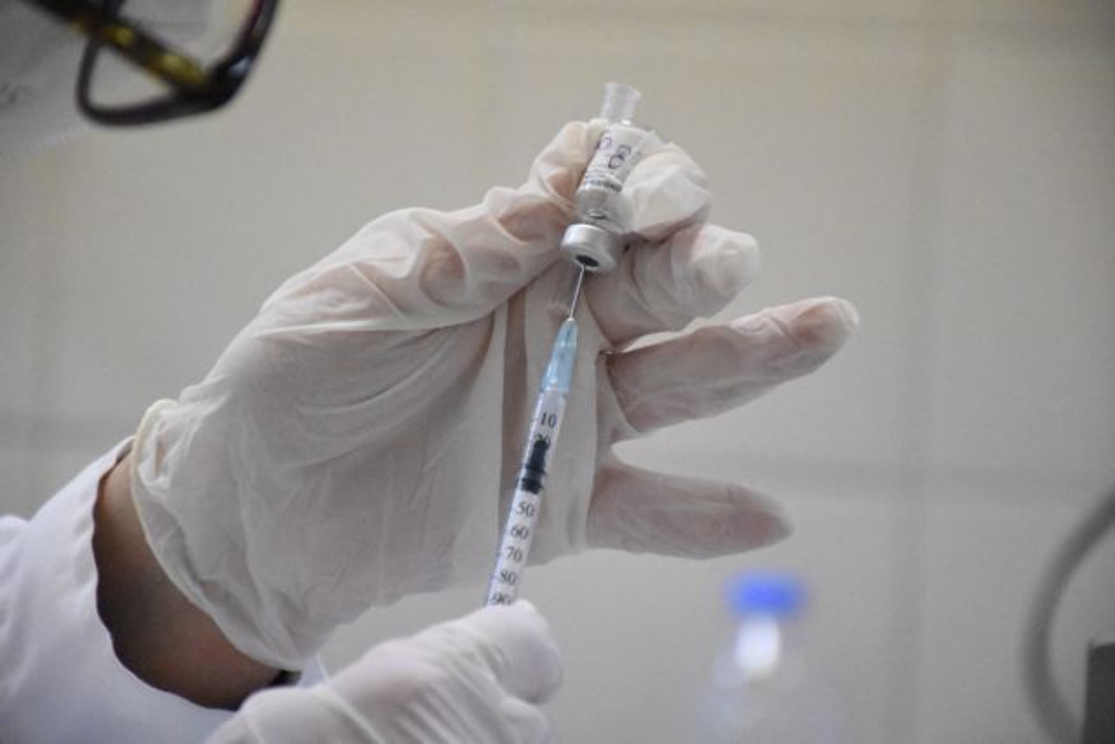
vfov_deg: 6.5
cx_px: 558
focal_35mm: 210
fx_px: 6505
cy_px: 372
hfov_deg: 9.8
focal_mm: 140
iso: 16000
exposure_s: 1/1000
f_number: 5.6
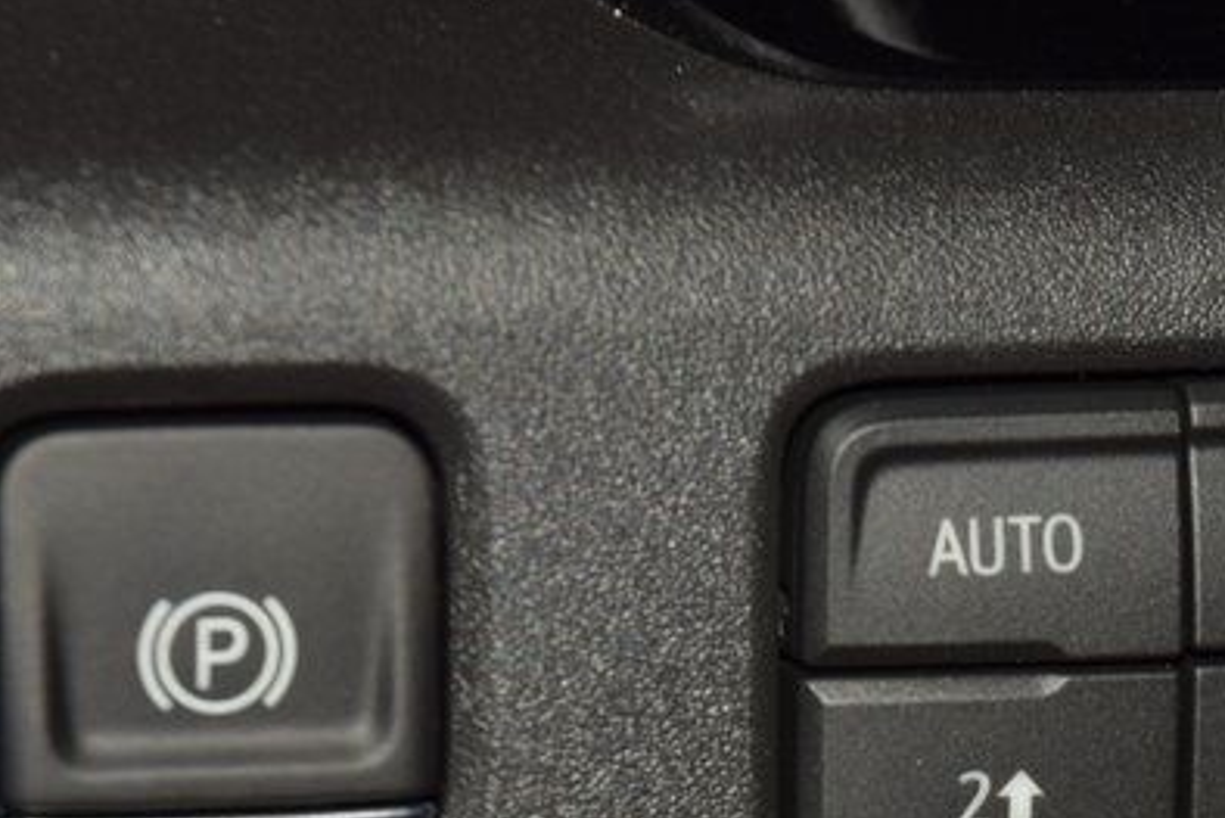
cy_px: 897
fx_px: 9292
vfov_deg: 5.0
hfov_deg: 7.5
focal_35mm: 273
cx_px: 1191
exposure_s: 1/125
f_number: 8
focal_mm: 70
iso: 100
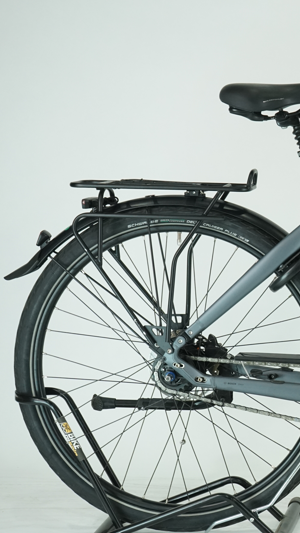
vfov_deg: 20.7
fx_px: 1456
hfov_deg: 11.3
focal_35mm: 103
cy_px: 262
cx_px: 448
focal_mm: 58
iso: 1600
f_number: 6.3
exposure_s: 1/200
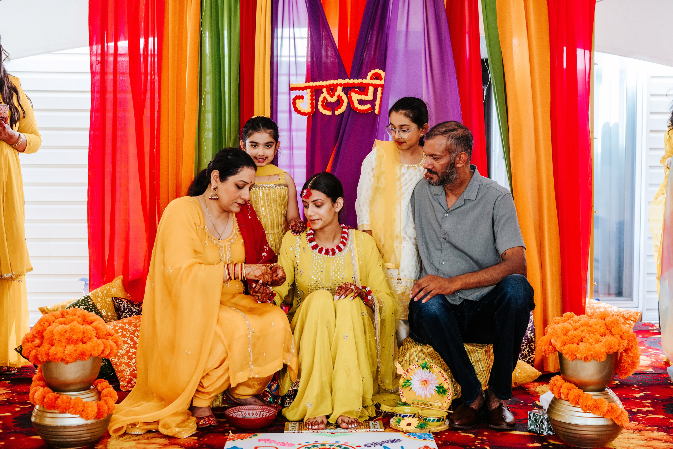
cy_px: 222
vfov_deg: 26.5
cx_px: 339
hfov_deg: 38.9
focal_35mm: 51
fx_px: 953
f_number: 3.2
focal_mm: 50
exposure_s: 1/400
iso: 1250
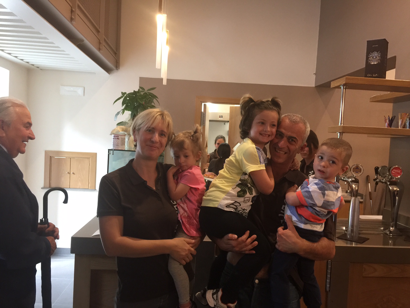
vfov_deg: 48.2
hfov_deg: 61.7
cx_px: 205
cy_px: 154
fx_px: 343
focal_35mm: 29
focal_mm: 4.15
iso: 100
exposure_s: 1/17
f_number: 2.2
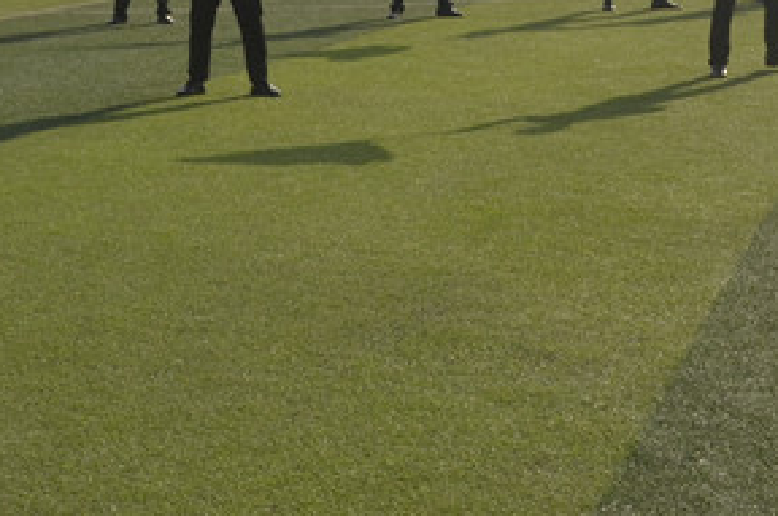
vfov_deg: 12.7
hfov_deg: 19.7
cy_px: -192
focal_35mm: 103
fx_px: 2222
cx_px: 216
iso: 100
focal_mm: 22
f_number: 10
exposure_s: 1/250
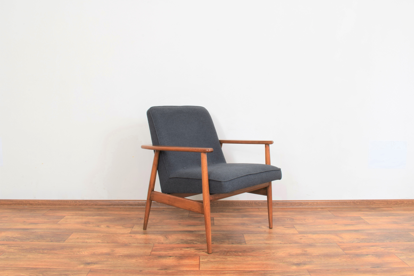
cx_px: 213
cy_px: 141
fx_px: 391
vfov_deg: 38.9
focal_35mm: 34
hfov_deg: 55.8
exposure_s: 4
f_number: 25
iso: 100
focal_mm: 22
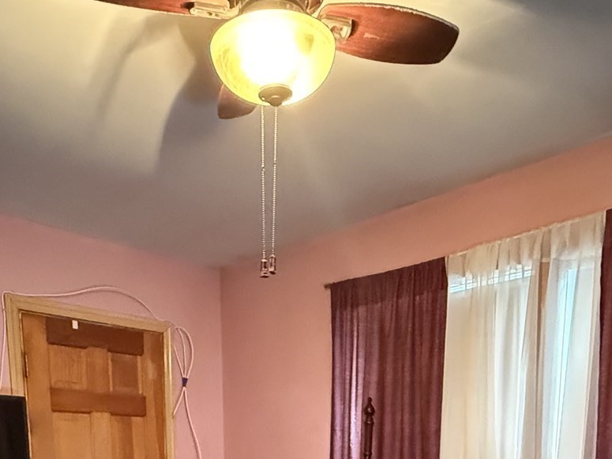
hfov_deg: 50.1
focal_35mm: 37
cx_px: 306
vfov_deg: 31.1
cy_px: 580
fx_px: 654
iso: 1250
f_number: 2.2
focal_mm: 2.22
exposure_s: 1/30
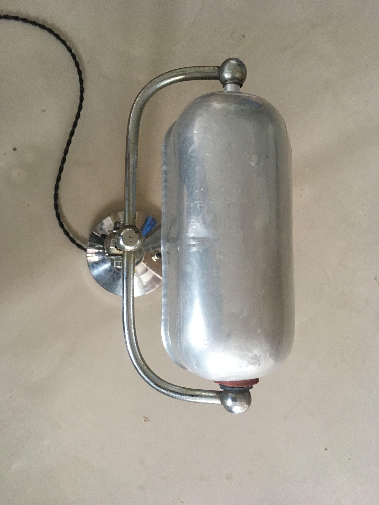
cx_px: 190
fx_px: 423
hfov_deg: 48.2
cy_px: 252
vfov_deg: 61.7
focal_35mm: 29
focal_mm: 4.15
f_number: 2.2
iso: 200
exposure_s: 1/25
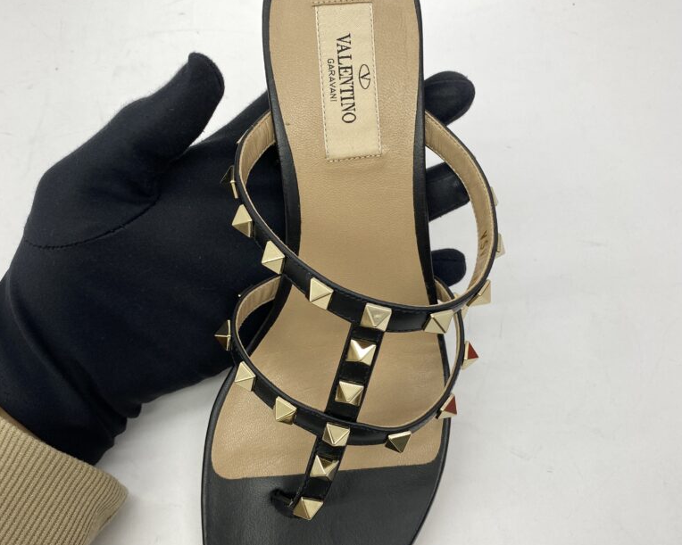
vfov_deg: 43.3
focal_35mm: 34
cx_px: 340
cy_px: 287
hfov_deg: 52.8
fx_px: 686
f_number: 1.8
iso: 32
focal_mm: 4.25
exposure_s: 1/126
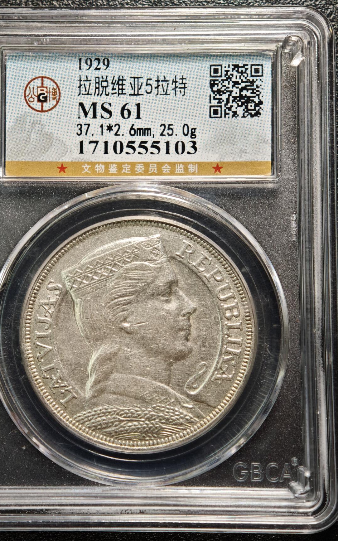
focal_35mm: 66
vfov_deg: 31.1
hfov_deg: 19.7
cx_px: 137
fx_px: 973
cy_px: 275
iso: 500
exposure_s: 1/110
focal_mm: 9
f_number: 2
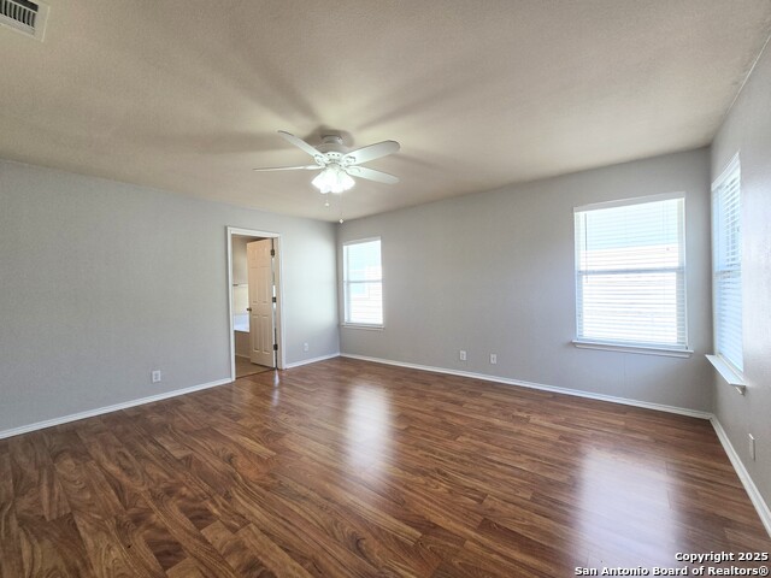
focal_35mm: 13
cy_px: 289
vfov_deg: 89.9
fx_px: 290
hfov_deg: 106.2
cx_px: 386
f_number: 2.2
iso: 80
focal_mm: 2.2
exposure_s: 1/120
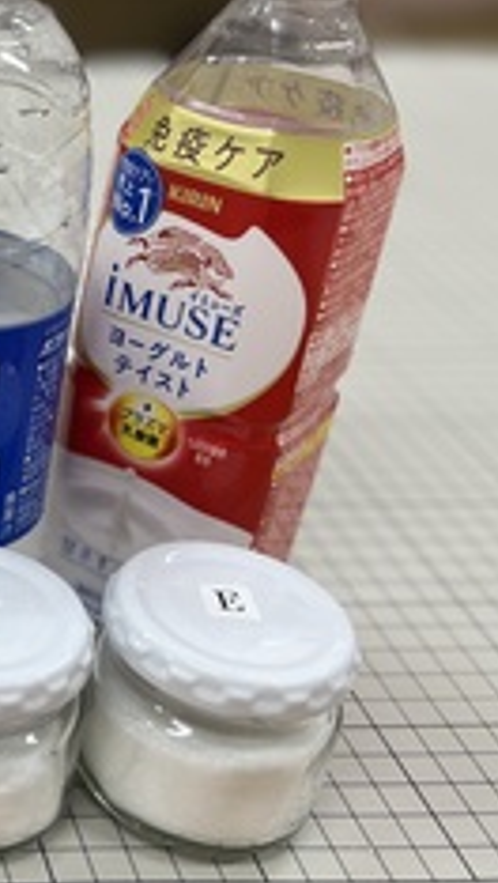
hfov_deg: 17.7
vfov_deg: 35.9
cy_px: 351
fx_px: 1359
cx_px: -332
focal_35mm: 58
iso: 64
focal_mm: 5.7
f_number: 1.5
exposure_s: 1/120
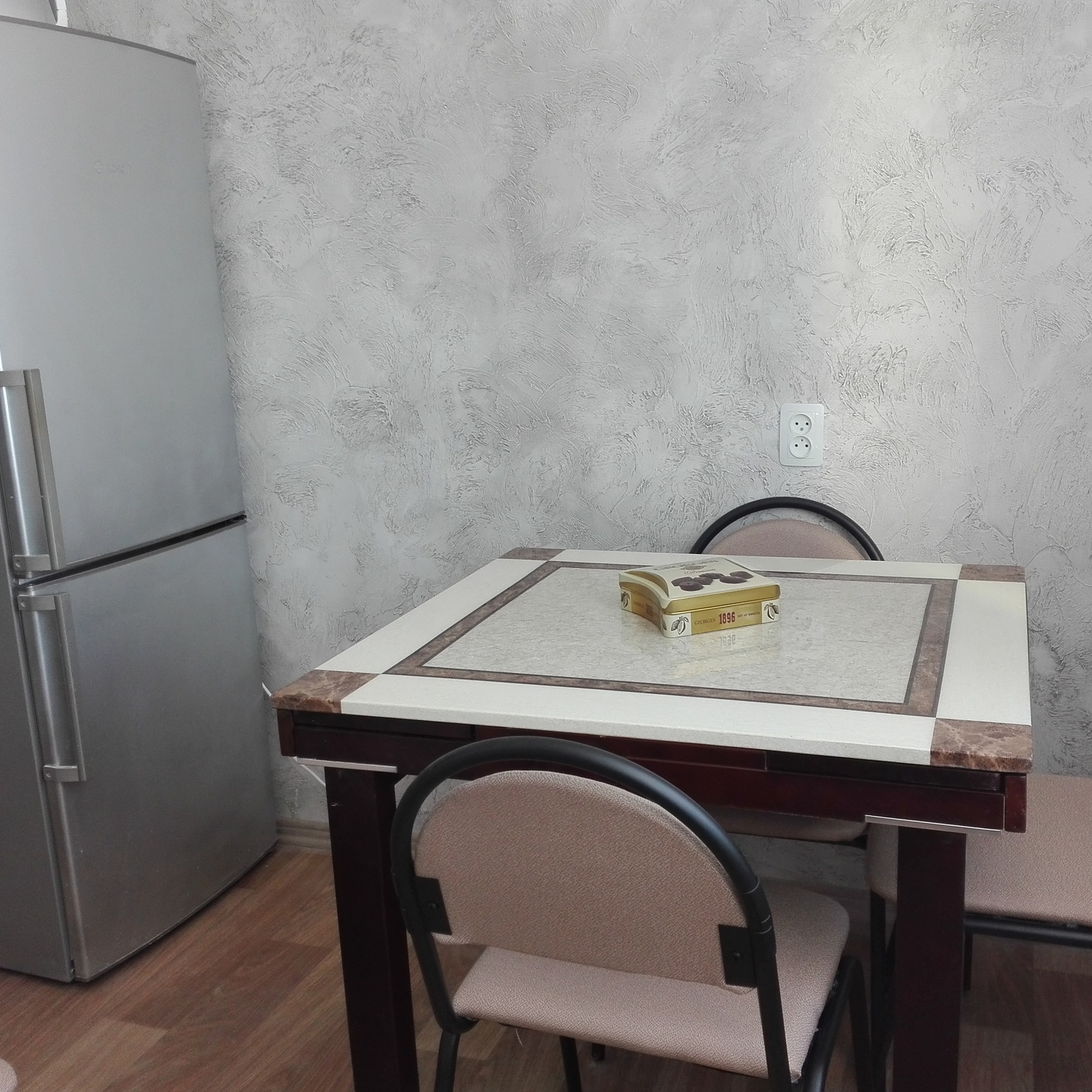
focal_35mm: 32
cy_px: 546
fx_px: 1142
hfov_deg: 50.9
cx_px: 621
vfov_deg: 51.1
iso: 120
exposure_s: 1/40
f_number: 2
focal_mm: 3.79
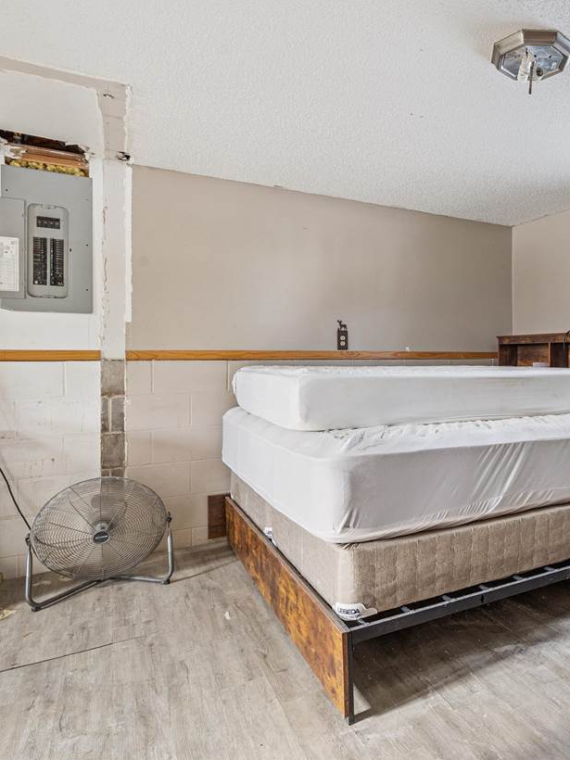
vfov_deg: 71.6
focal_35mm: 24
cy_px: 367
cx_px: 474
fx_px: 527
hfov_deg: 52.3
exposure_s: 1/4
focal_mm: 16
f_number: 9
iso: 400
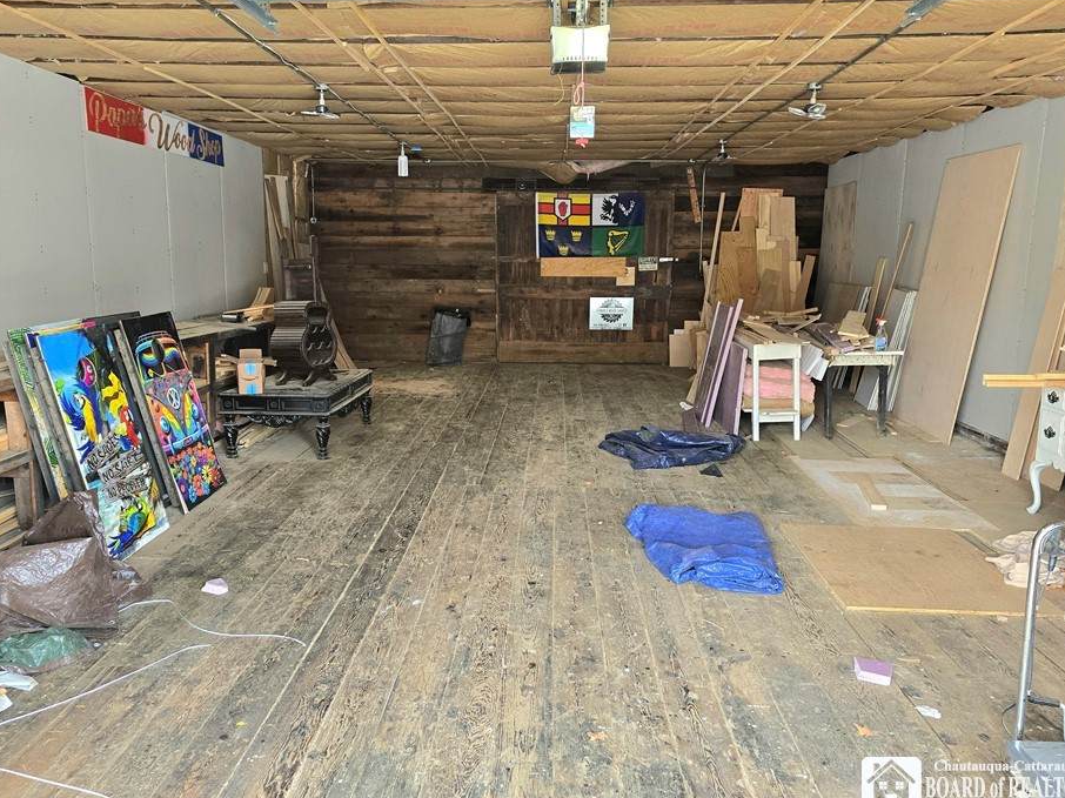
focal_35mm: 26
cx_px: 500
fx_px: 800
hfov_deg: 67.3
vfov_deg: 53.0
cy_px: 366
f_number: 1.7
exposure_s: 1/182
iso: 125
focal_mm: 6.3
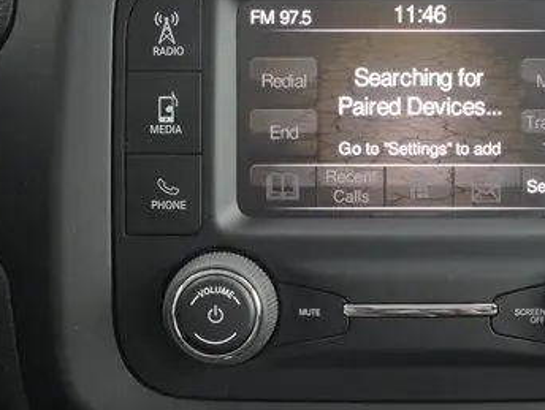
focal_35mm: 93
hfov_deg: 20.9
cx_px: 407
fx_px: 1466
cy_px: 170
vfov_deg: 15.9
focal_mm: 25
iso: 2000
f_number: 5.3
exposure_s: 1/60
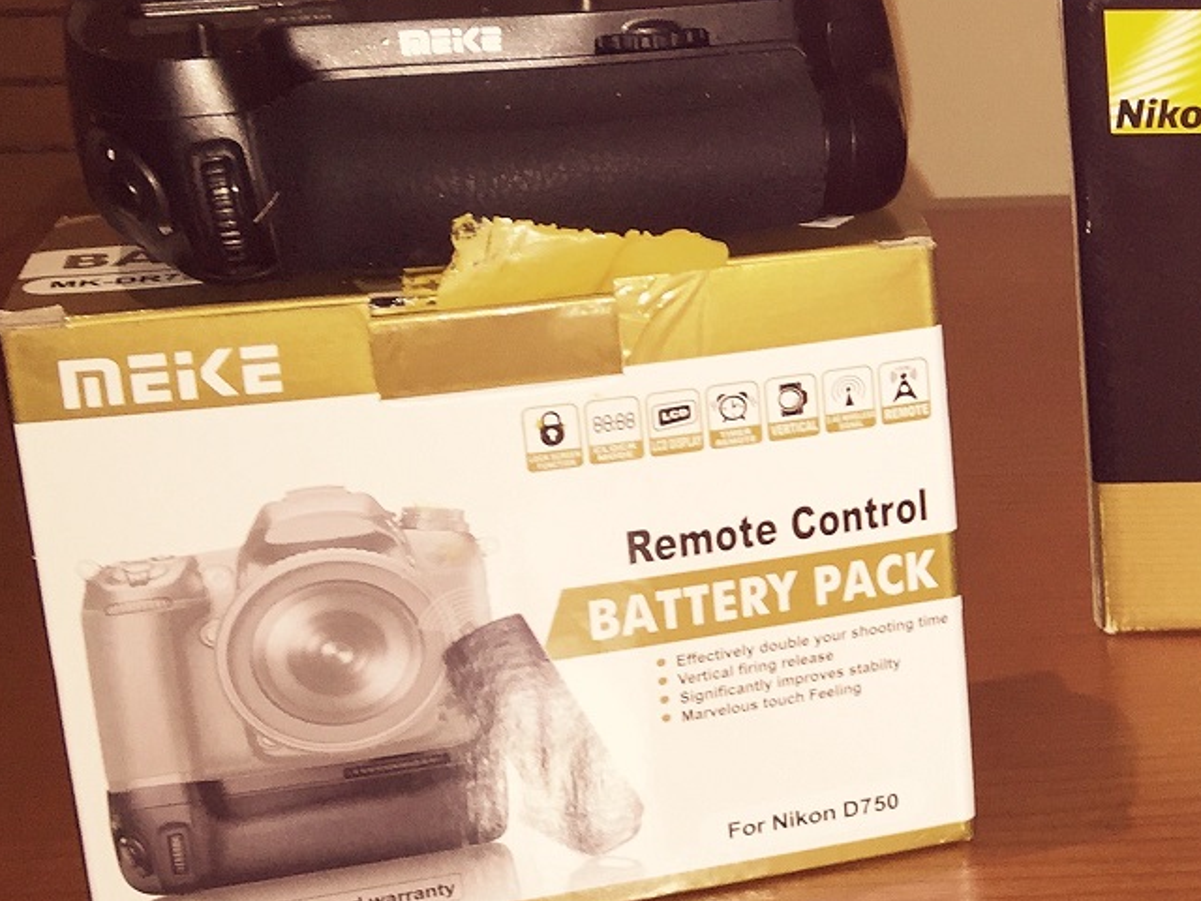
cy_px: 280
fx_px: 2567
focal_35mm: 74
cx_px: 1528
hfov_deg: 23.5
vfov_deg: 19.8
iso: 40
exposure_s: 1/20
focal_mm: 4.15
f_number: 2.2
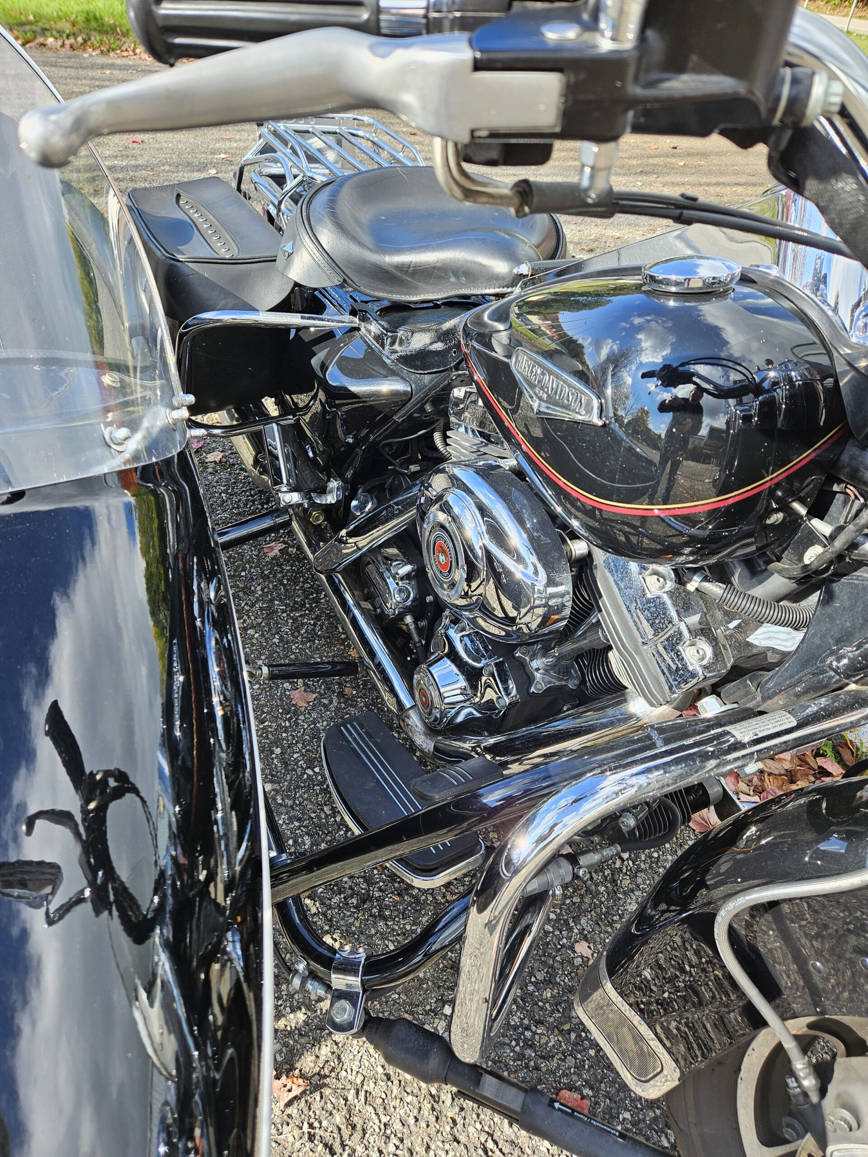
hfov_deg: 58.9
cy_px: 578
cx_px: 434
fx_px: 769
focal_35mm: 23
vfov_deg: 73.9
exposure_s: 1/305
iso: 25
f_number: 1.8
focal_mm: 5.4
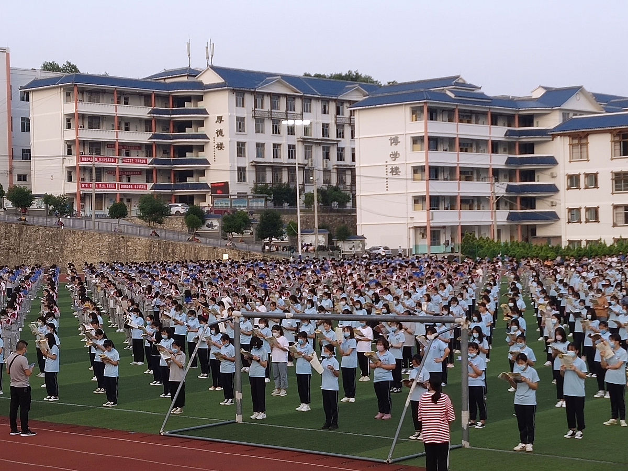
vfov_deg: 17.8
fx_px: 1506
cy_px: 236
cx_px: 314
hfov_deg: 23.6
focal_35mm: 83
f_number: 1.8
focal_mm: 4.35
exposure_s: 1/292
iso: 50
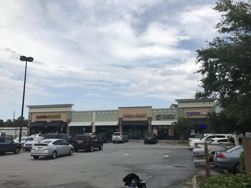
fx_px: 203
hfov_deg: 63.4
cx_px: 126
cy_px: 94
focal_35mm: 28
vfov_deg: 49.7
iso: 20
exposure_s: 1/3425
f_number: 1.8
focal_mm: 3.99
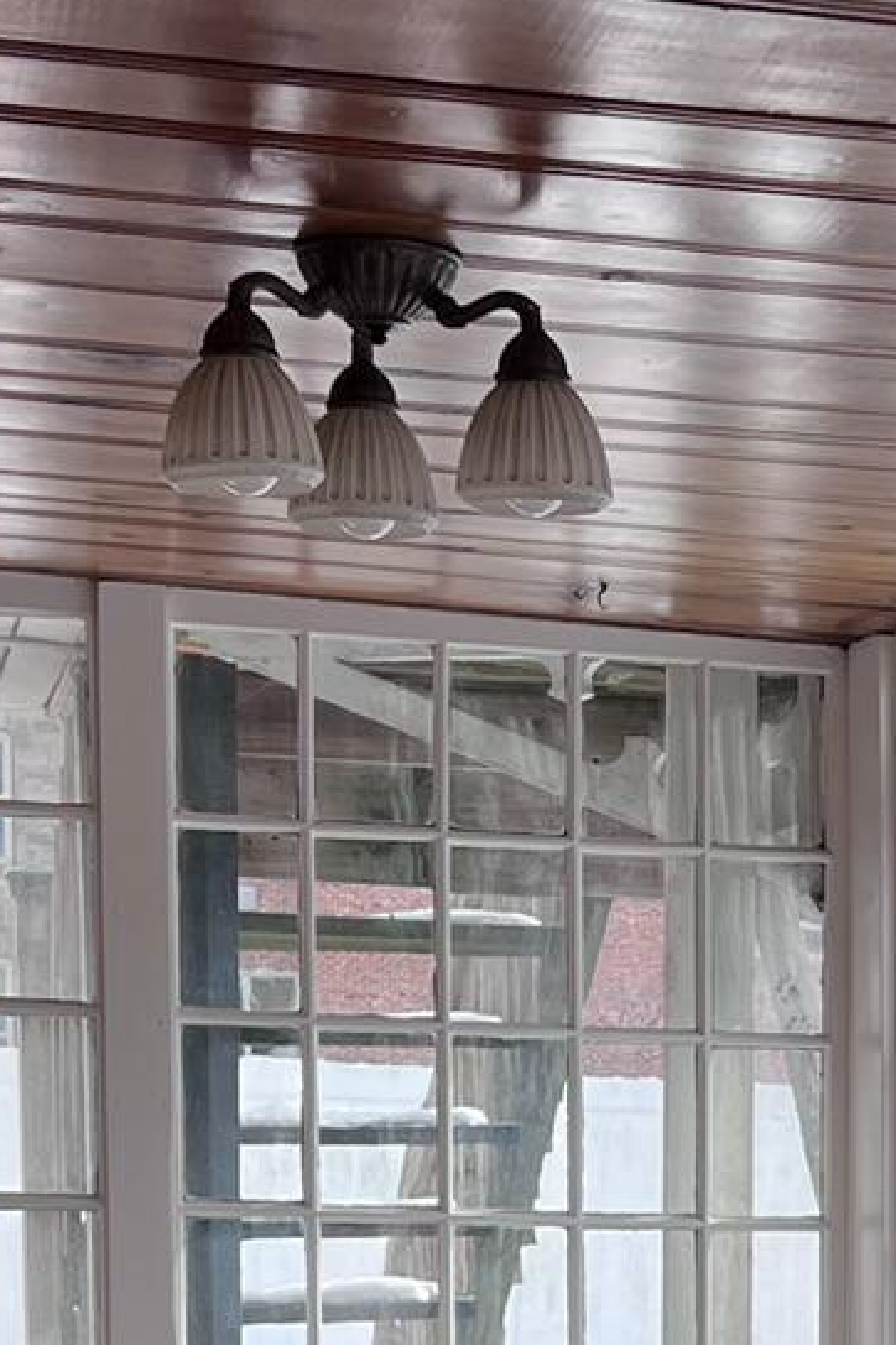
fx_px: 3808
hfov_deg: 13.2
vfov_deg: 19.3
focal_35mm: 102
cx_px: 918
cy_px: 1429
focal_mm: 5.7
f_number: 1.5
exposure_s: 1/709
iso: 50
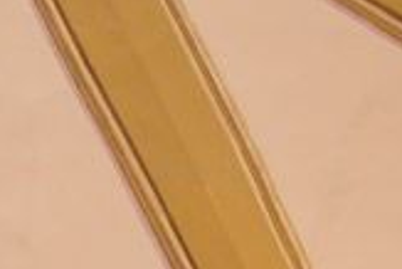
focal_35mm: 193
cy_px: 701
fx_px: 2157
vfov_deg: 6.7
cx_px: -35
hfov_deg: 10.5
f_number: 4
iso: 1600
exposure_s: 1/60
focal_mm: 20
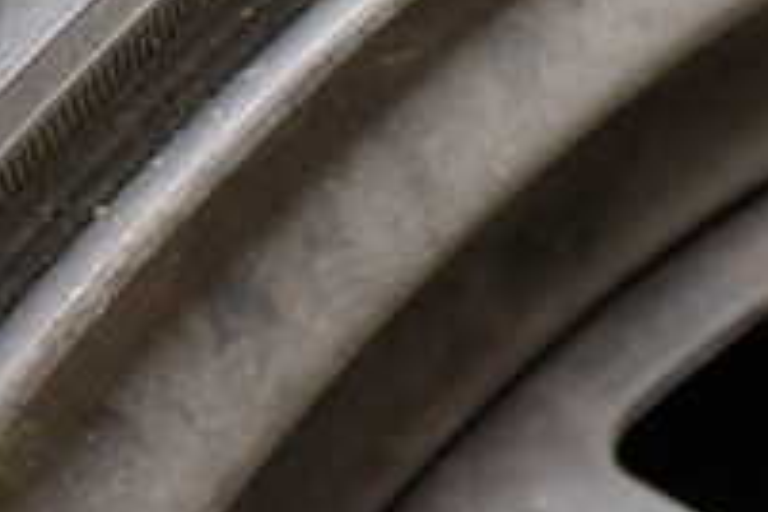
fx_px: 1984
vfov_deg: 13.9
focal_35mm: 93
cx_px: 348
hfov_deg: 21.9
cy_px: -233
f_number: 2.3
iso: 200
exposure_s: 1/80
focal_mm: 5.4
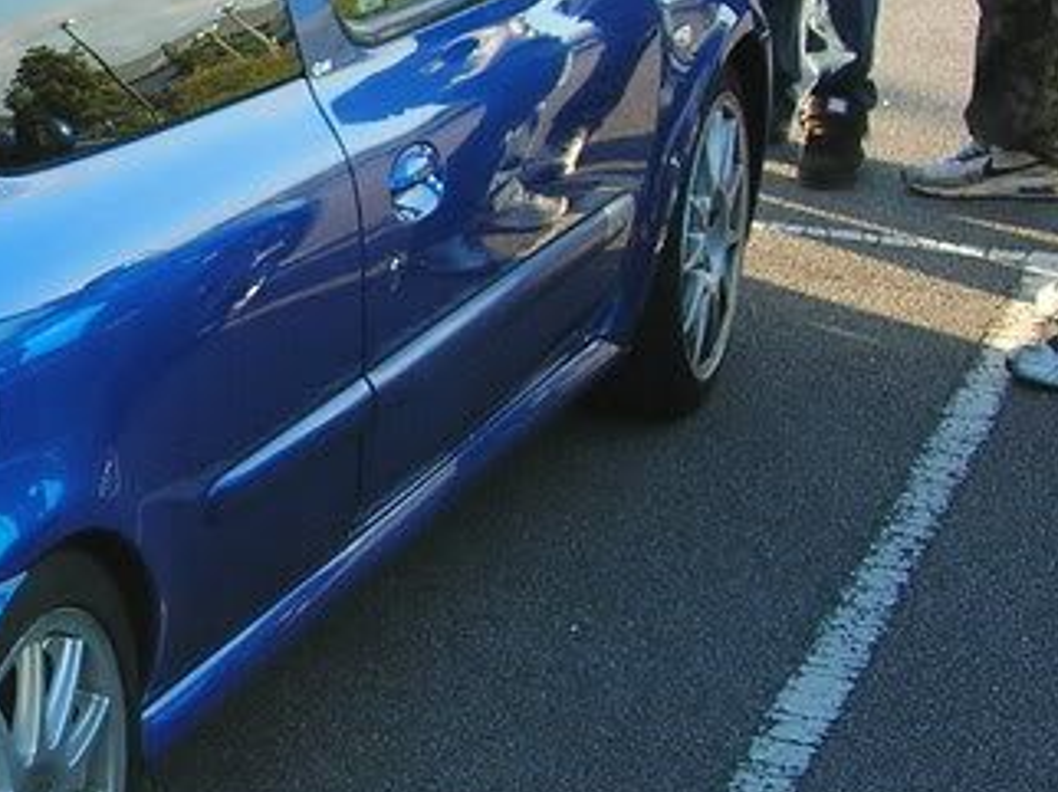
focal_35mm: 121
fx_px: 3695
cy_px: 302
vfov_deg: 12.2
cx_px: -355
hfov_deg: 15.4
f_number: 2.8
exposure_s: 1/200
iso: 64
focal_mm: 7.8
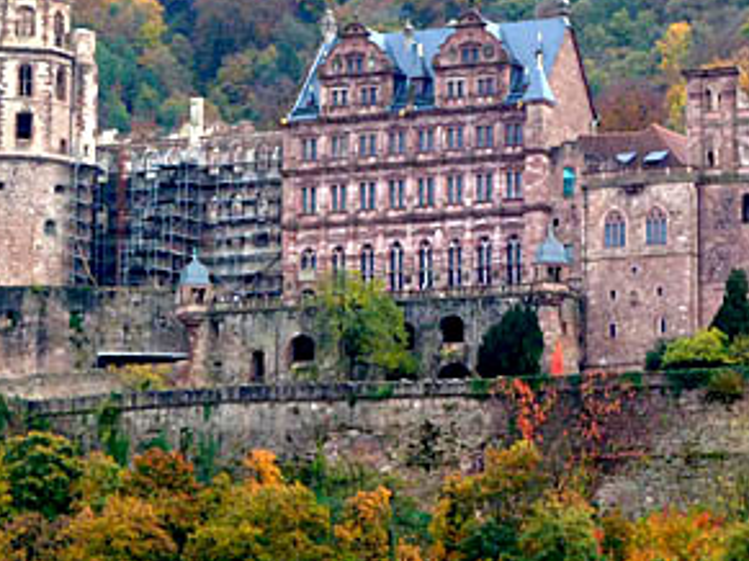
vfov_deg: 6.5
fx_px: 4953
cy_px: 129
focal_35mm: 229
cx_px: 574
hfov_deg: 8.6
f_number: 4.4
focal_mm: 18.2
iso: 125
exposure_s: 1/50
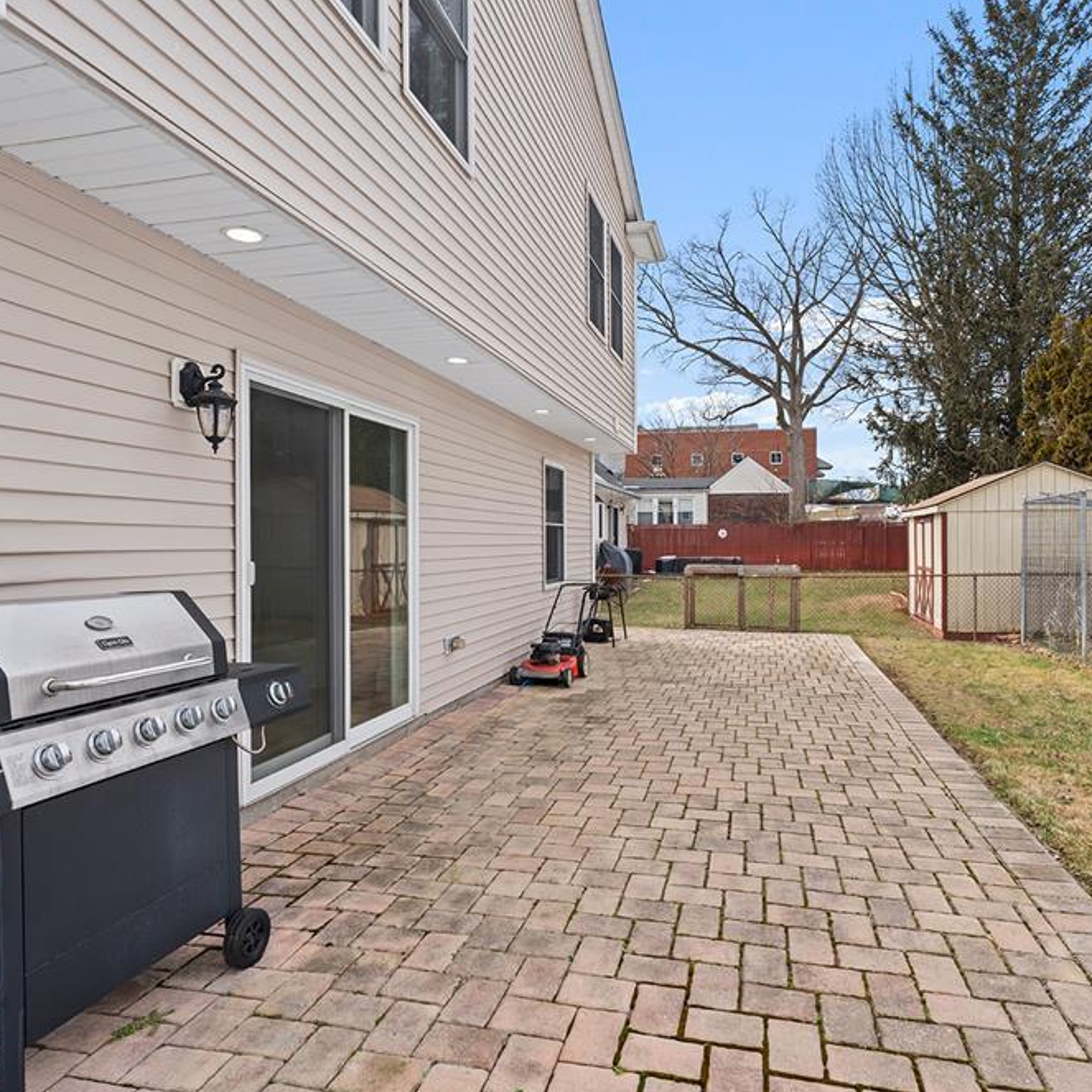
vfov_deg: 72.1
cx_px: 611
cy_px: 550
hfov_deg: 71.9
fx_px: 749
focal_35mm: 21
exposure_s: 1/250
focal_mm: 16
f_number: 8
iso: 100
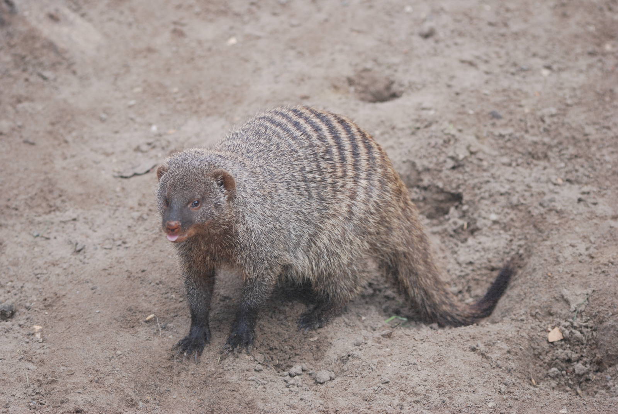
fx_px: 2449
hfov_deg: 14.4
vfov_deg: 9.7
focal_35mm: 142
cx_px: 309
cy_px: 207
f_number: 4.2
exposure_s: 1/250
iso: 200
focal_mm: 95
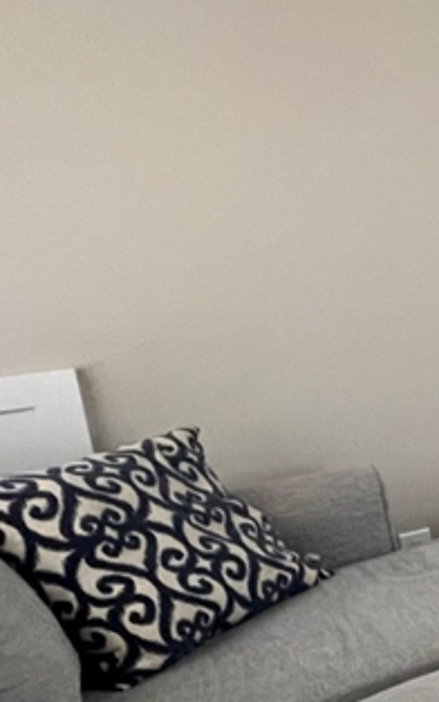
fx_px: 860
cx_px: 1053
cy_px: 333
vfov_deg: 44.3
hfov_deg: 15.2
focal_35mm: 45
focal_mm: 1.57
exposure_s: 1/60
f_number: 1.8
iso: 400
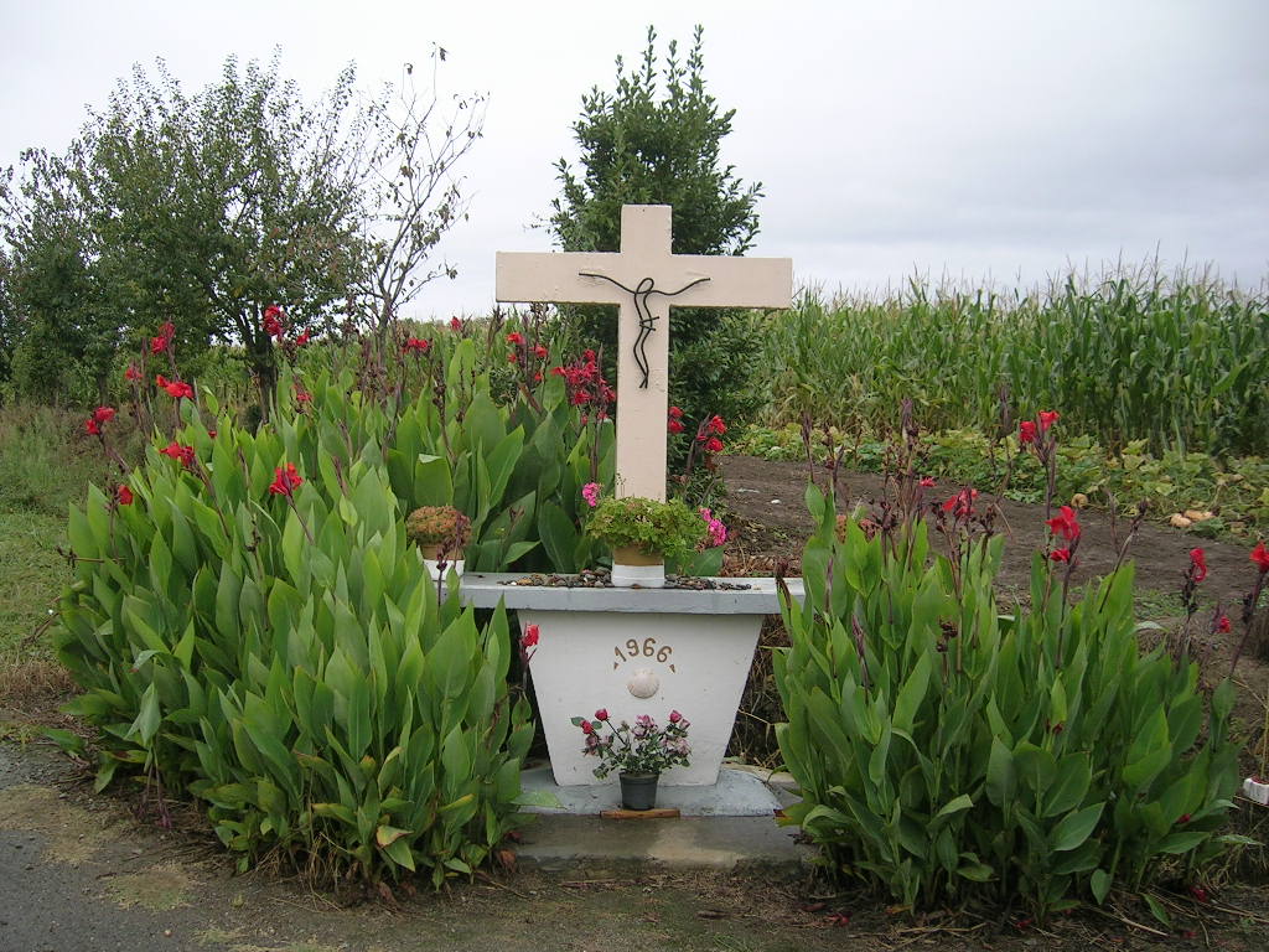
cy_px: 476
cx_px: 634
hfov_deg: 52.6
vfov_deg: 40.7
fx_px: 1283
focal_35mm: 35
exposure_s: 1/290
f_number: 2.8
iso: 50
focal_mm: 5.4
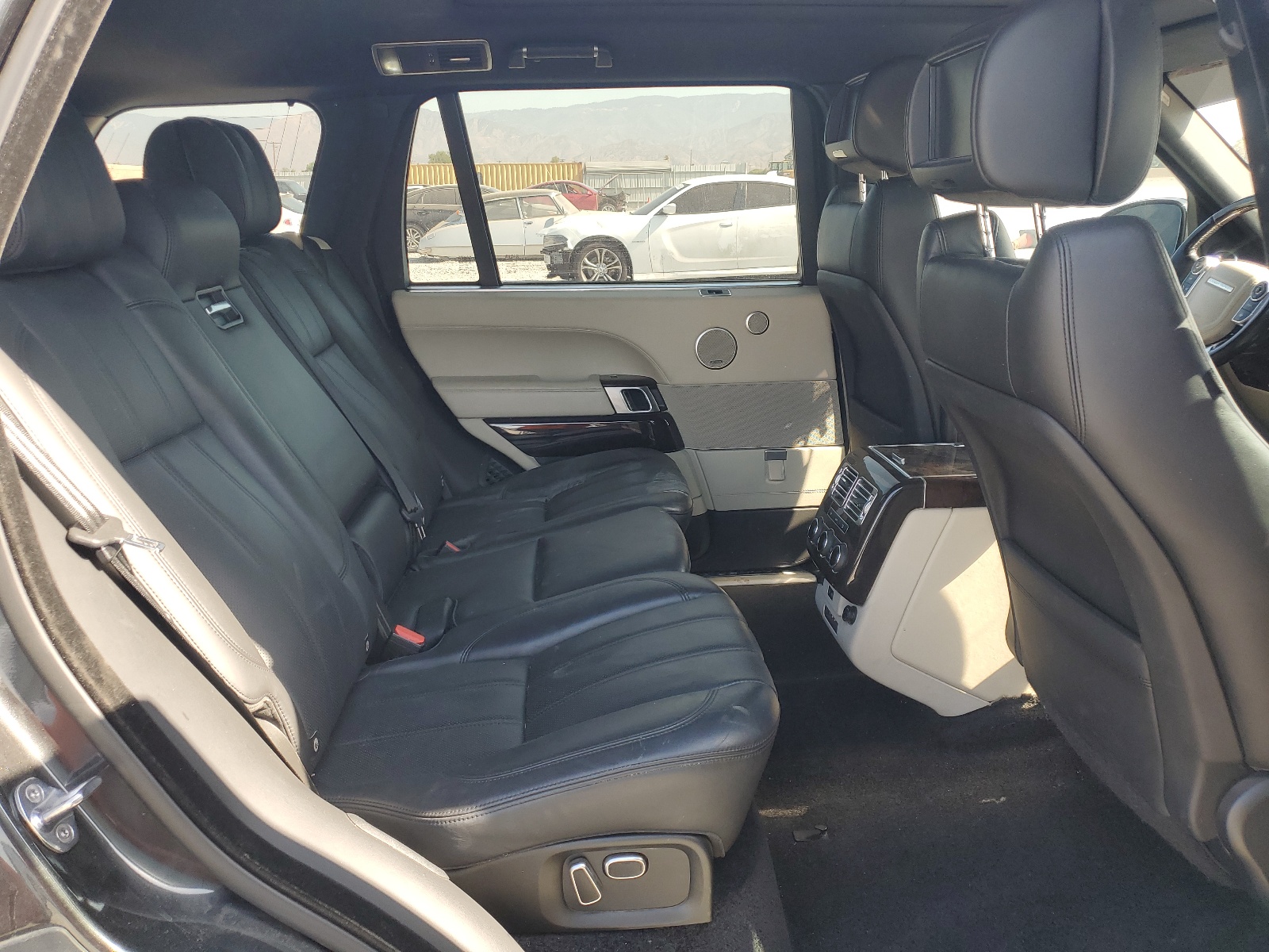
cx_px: 634
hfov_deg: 67.3
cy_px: 476
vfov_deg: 53.1
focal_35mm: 26
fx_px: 953
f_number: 1.5
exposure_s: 1/244
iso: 50
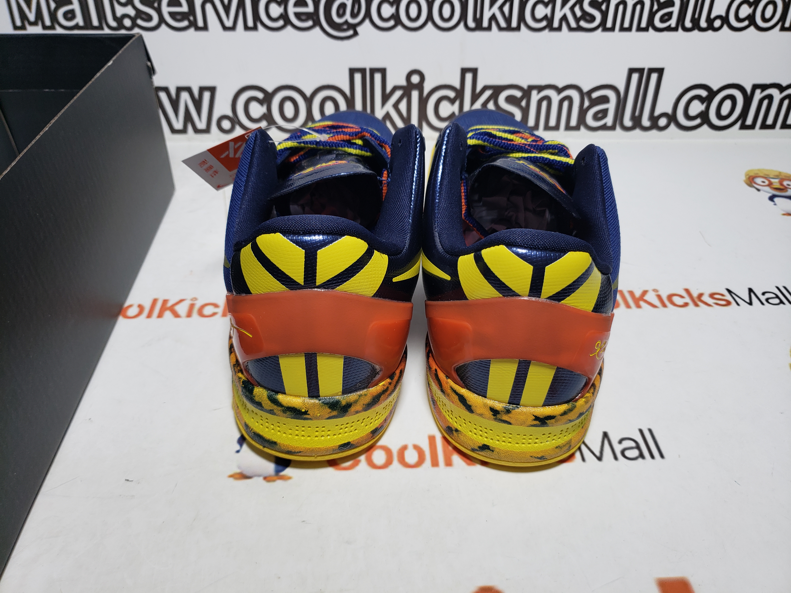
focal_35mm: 26
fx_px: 594
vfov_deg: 53.1
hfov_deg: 67.3
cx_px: 396
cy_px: 296
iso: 50
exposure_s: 1/415
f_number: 1.5
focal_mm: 4.3
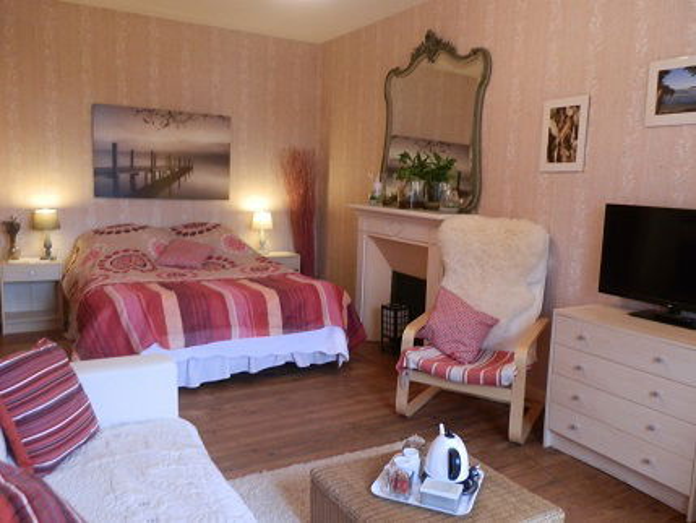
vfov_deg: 49.8
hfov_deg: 63.4
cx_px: 348
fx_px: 563
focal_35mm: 28
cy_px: 262
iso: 200
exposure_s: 1/15
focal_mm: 5
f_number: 3.1
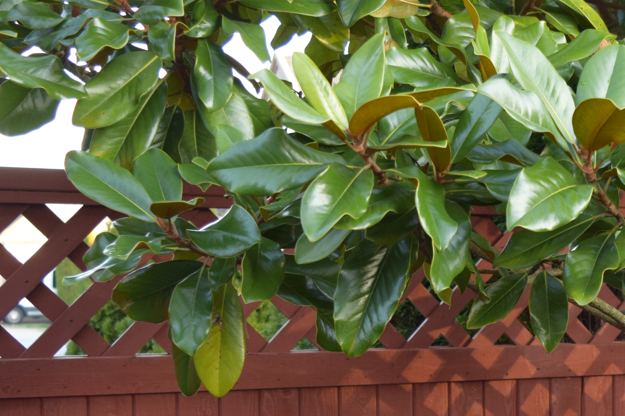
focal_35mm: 82
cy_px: 438
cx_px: 587
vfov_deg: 16.2
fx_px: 1427
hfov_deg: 23.9
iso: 400
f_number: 4.5
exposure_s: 1/80
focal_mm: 23
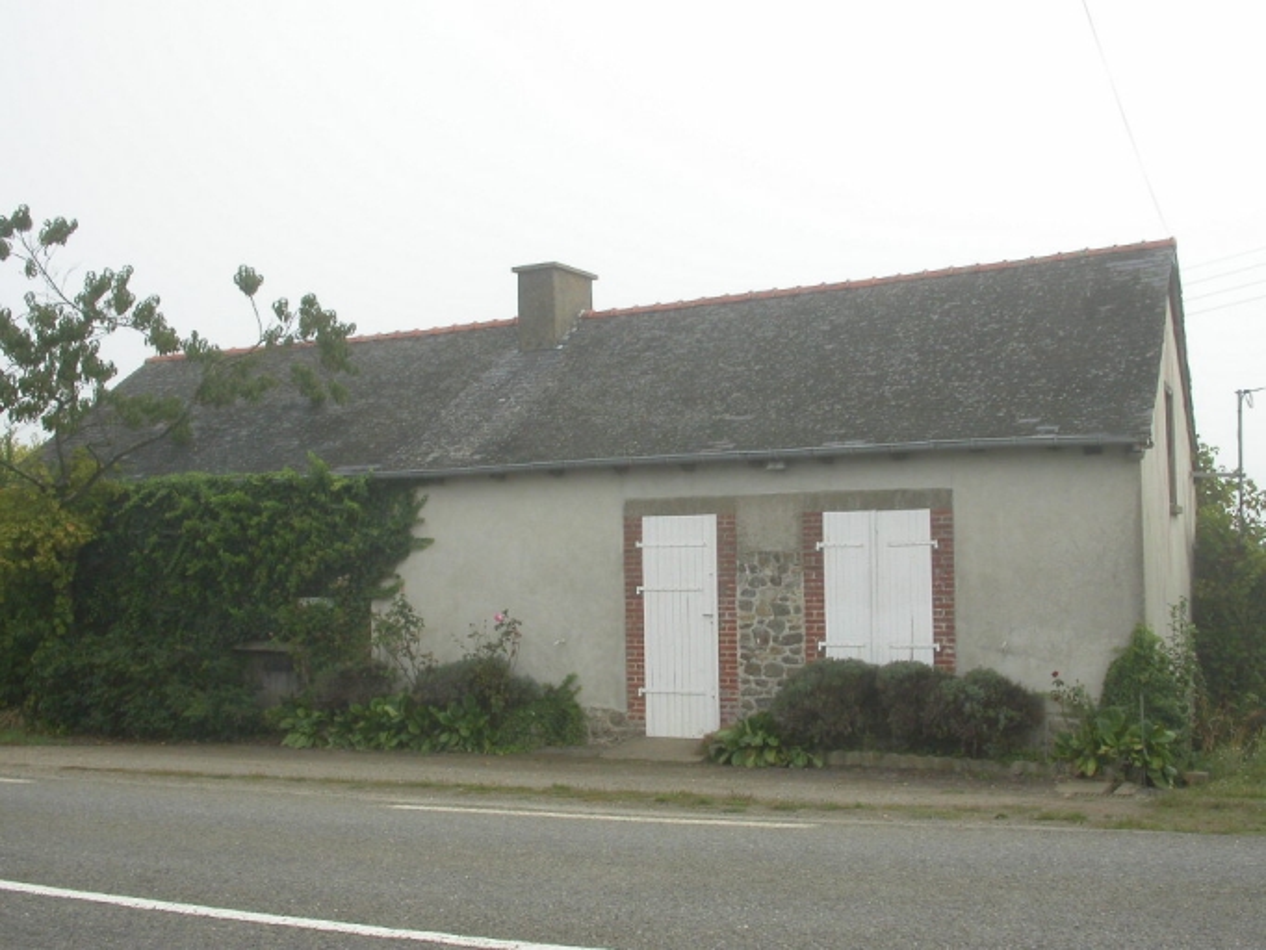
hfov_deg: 45.8
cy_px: 475
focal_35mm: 41
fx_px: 1500
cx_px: 633
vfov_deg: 35.2
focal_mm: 8.6
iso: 100
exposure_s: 1/243
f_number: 6.1
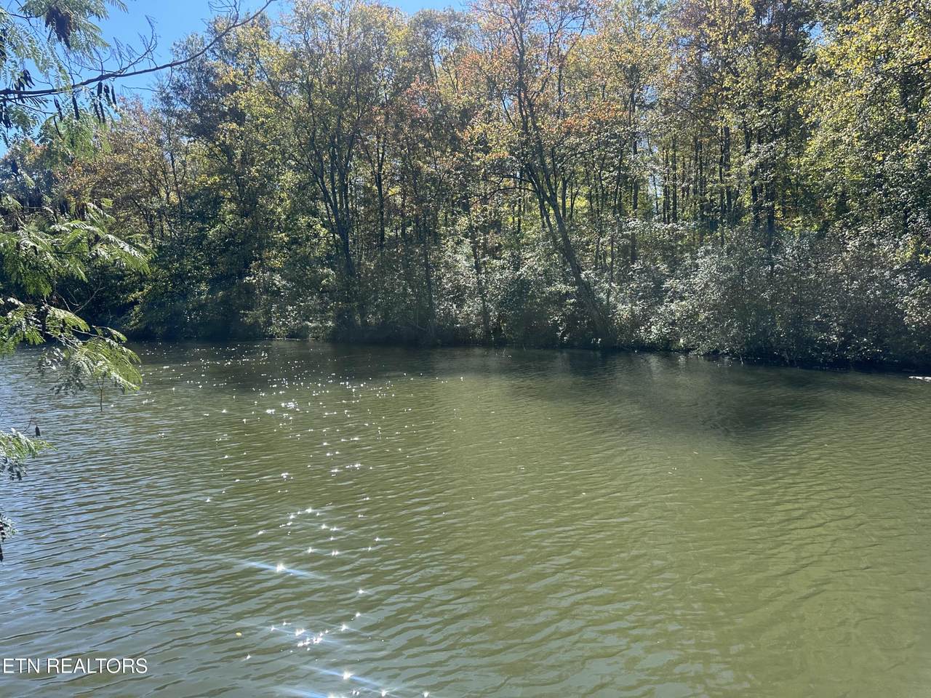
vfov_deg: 56.8
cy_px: 349
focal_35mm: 24
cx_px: 466
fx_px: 645
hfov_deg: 71.6
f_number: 1.78
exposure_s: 1/1495
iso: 80
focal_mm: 6.86
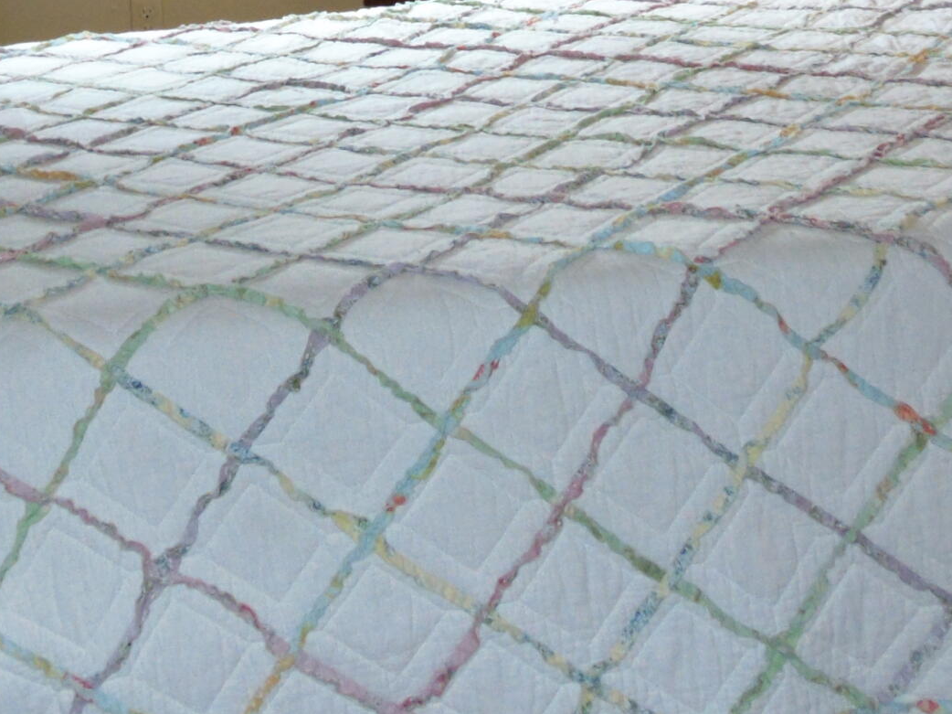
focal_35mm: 72
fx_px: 1980
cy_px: -128
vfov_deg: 19.3
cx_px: 305
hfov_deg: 26.9
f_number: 3
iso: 200
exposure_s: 1/30
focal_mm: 4.5
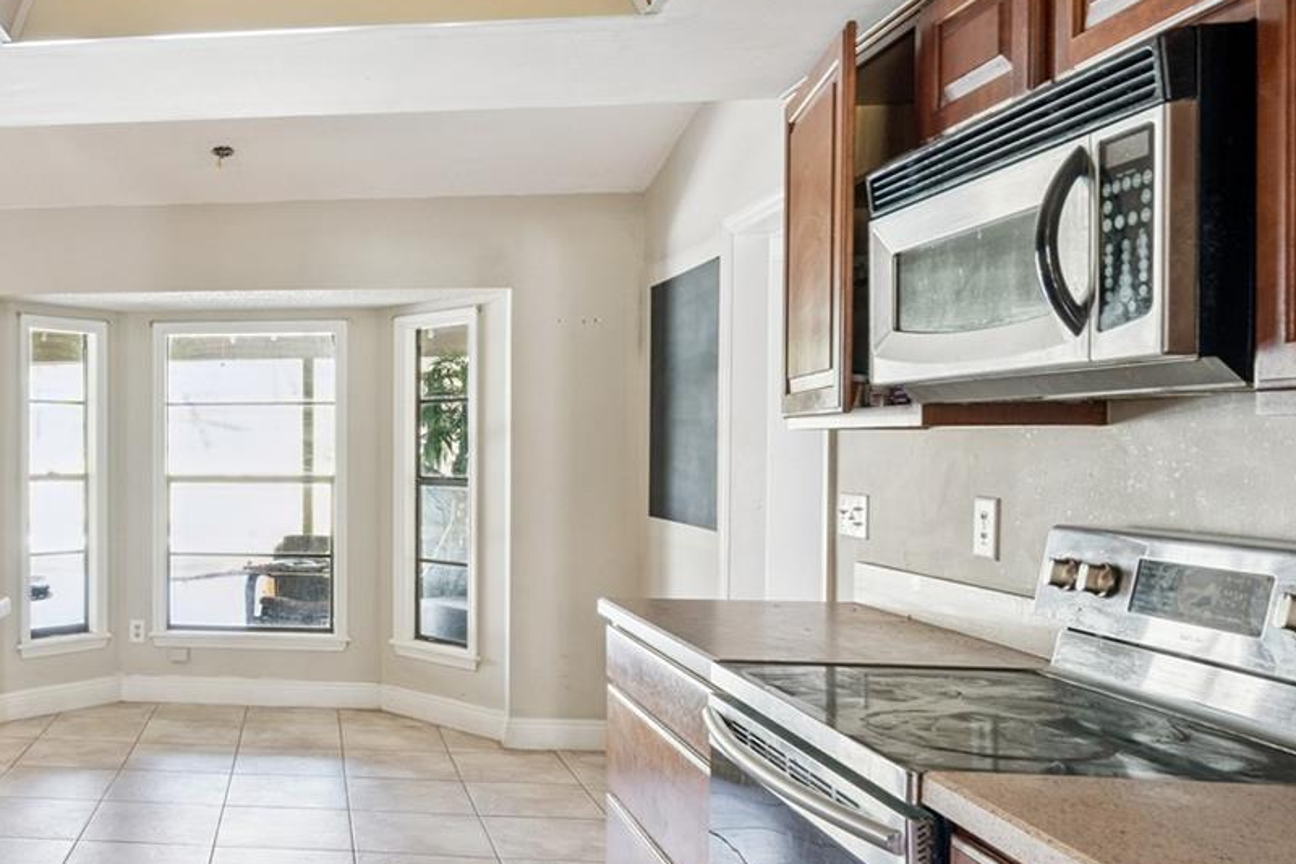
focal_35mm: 32
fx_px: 1152
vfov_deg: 41.0
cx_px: 154
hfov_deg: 52.4
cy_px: 480
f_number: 10
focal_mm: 16
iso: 1000
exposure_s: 1/2.5
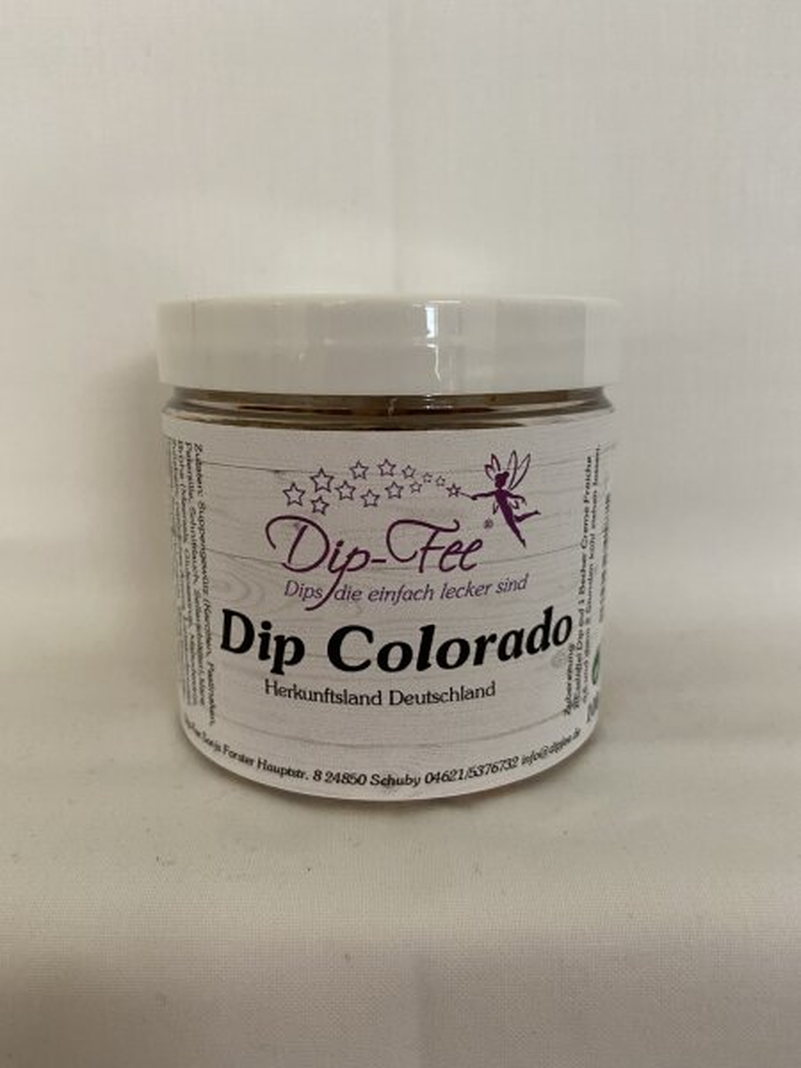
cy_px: 534
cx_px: 400
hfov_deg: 53.1
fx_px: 802
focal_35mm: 26
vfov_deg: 67.3
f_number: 1.8
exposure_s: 1/50
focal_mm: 4.25
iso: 160
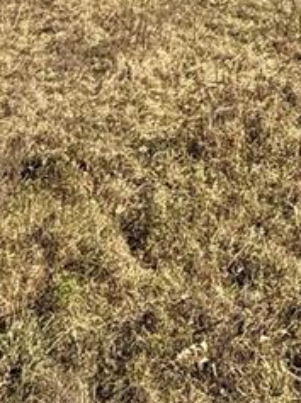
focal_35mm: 71
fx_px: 825
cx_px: 315
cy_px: -116
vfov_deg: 24.2
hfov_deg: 19.9
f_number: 2.2
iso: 50
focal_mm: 2.22
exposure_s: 1/1339
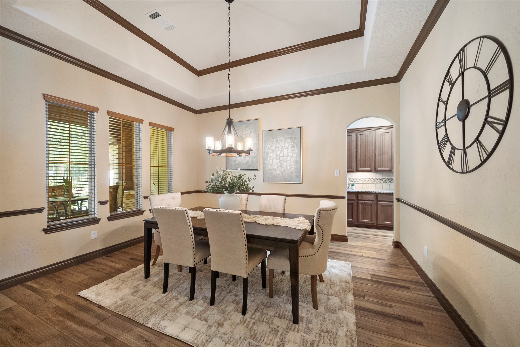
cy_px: 174
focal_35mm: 13
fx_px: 188
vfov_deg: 85.4
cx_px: 260
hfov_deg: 108.3
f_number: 4
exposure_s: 1/25
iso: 2000
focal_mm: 13
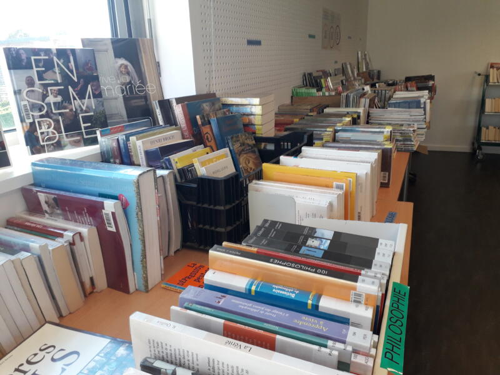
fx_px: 390
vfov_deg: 51.4
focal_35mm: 27
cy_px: 188
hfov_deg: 65.3
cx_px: 250
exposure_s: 1/100
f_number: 1.9
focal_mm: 3.6
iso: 50
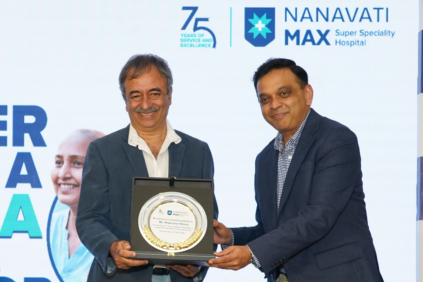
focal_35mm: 82
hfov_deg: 24.6
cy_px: 245
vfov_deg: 16.5
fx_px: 963
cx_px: 143
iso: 2000
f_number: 6.3
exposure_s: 1/160
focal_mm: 34
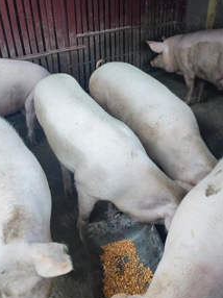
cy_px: 138
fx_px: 301
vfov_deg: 52.6
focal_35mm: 35
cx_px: 130
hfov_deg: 40.5
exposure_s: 1/33
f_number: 1.9
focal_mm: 6.04
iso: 198
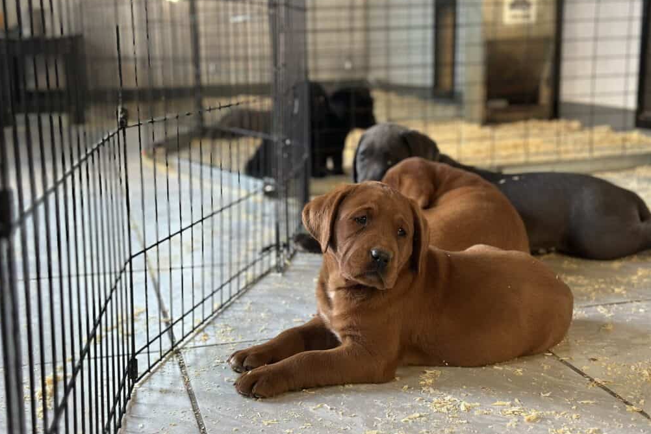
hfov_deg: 38.9
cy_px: 241
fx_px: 922
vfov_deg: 26.5
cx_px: 325
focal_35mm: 51
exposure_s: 1/60
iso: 250
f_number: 1.78
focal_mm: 6.86
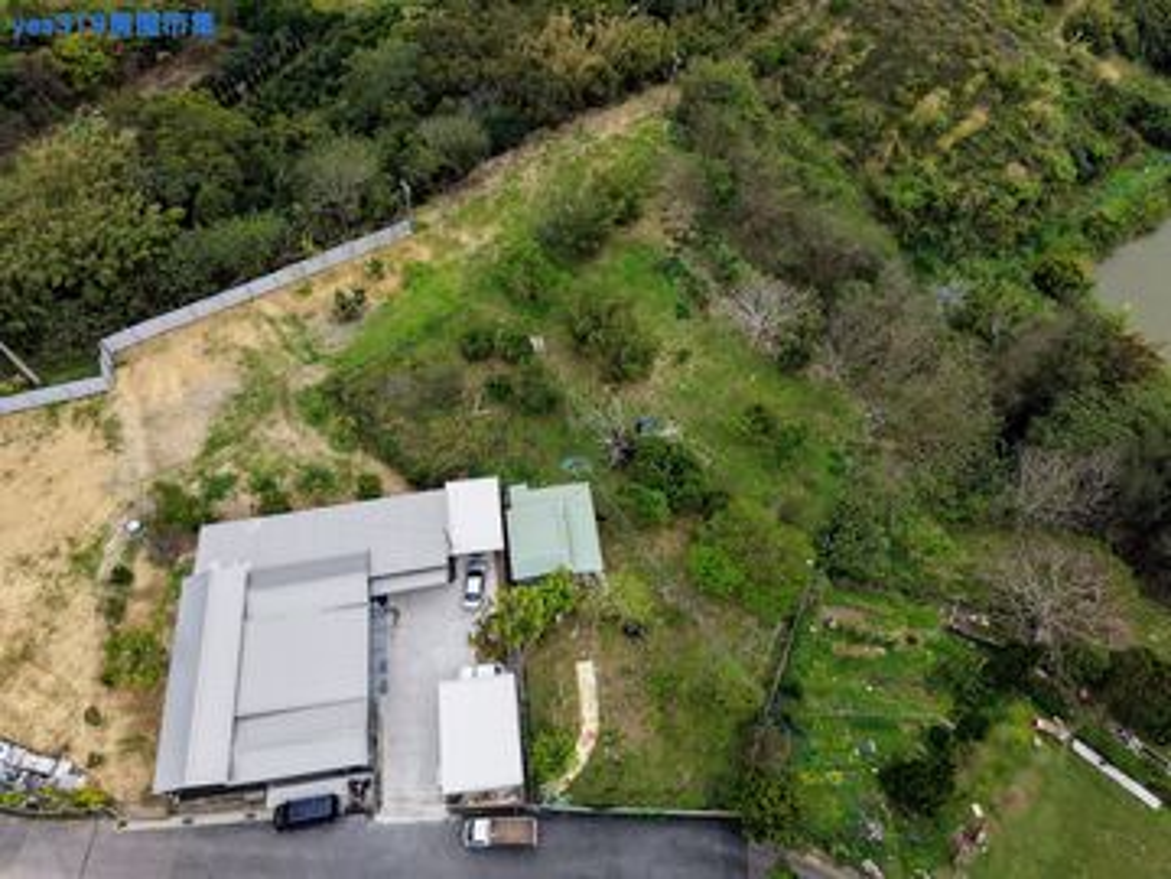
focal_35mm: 24
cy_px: 440
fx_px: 812
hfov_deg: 71.6
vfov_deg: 56.8
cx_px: 586
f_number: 1.8
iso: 200
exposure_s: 1/1500
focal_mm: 8.67
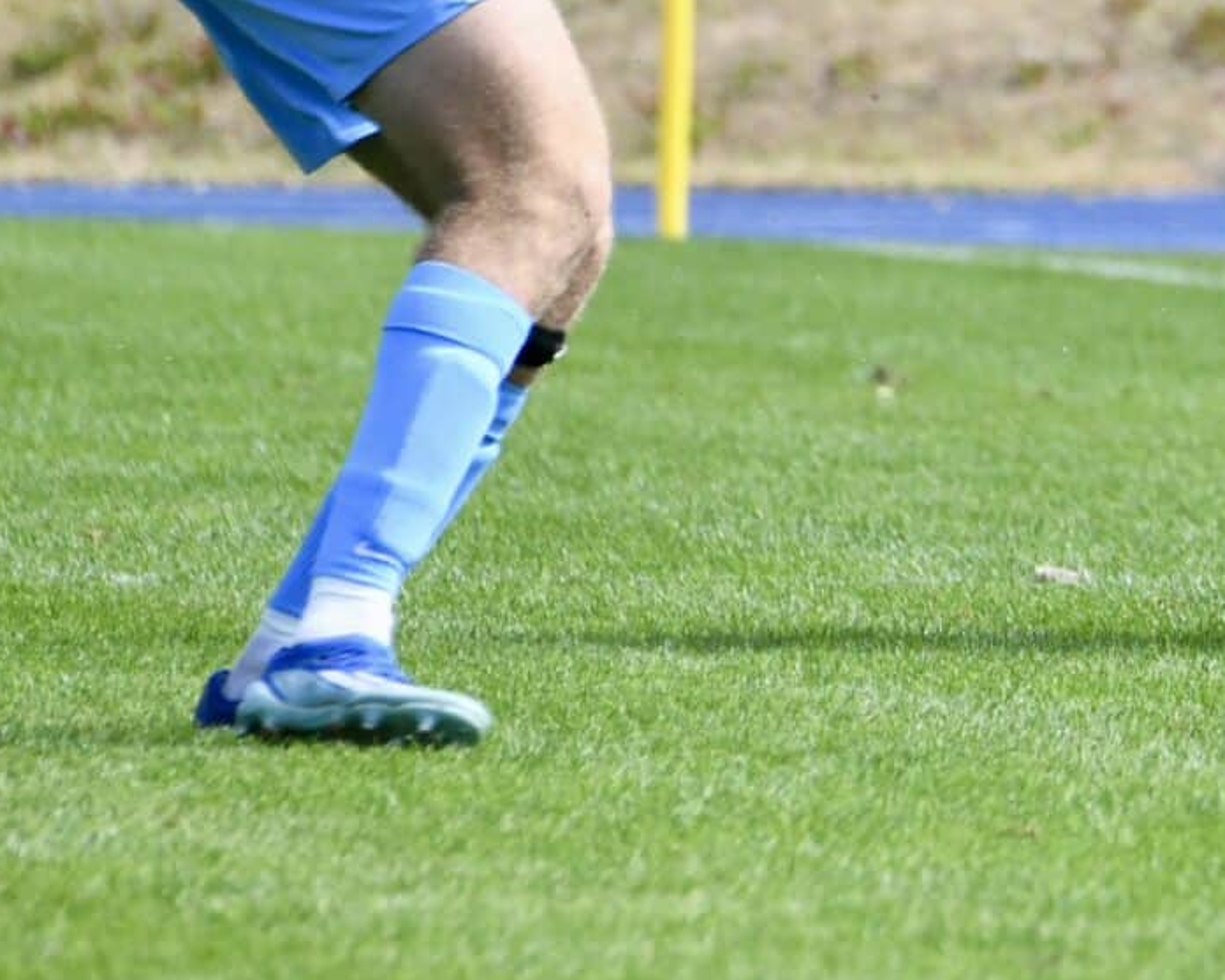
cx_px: 1725
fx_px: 40031
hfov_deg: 1.8
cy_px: -152
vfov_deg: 1.4
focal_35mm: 1104
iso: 2000
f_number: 10
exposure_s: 1/1600
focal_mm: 400
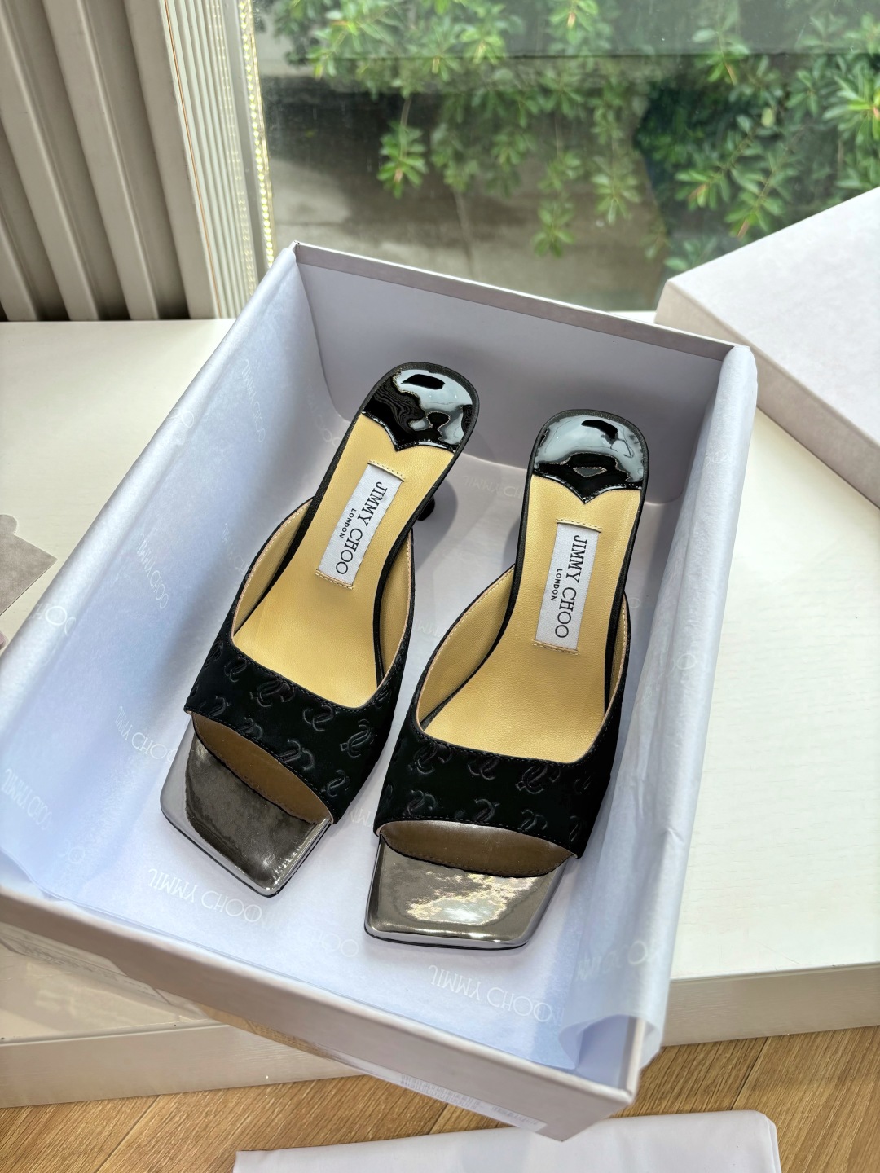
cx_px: 440
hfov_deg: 53.1
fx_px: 881
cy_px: 586
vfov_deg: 67.3
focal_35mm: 26
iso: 50
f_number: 1.6
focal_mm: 5.96
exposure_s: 1/384
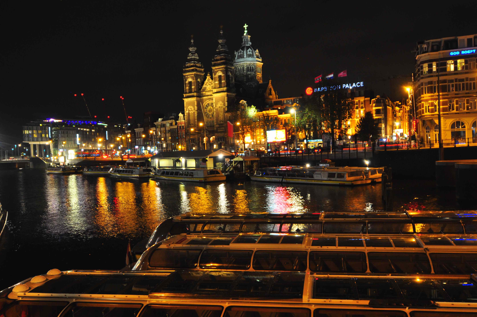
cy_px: 158
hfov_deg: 57.3
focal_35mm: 33
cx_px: 238
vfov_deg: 39.9
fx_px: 437
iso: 500
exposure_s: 1/2.5
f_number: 4
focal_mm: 22
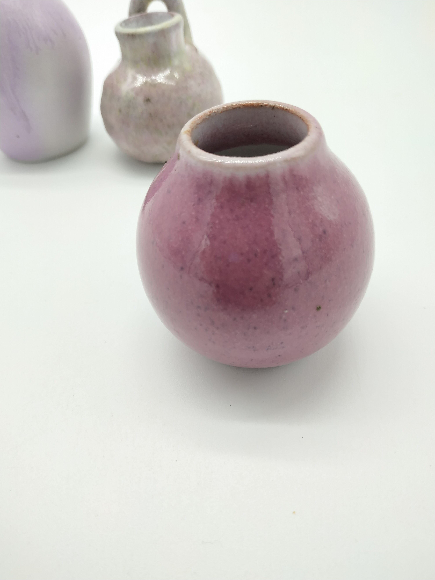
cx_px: 218
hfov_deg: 56.8
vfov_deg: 71.6
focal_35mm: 24
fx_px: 402
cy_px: 290
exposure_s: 1/324
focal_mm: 3.94
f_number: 1.9
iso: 250
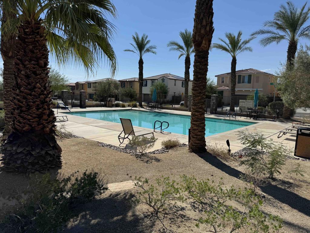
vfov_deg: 56.8
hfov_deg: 71.6
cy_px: 116
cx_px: 155
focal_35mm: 24
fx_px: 215
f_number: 1.78
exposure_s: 1/7937
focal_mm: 6.76
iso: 80
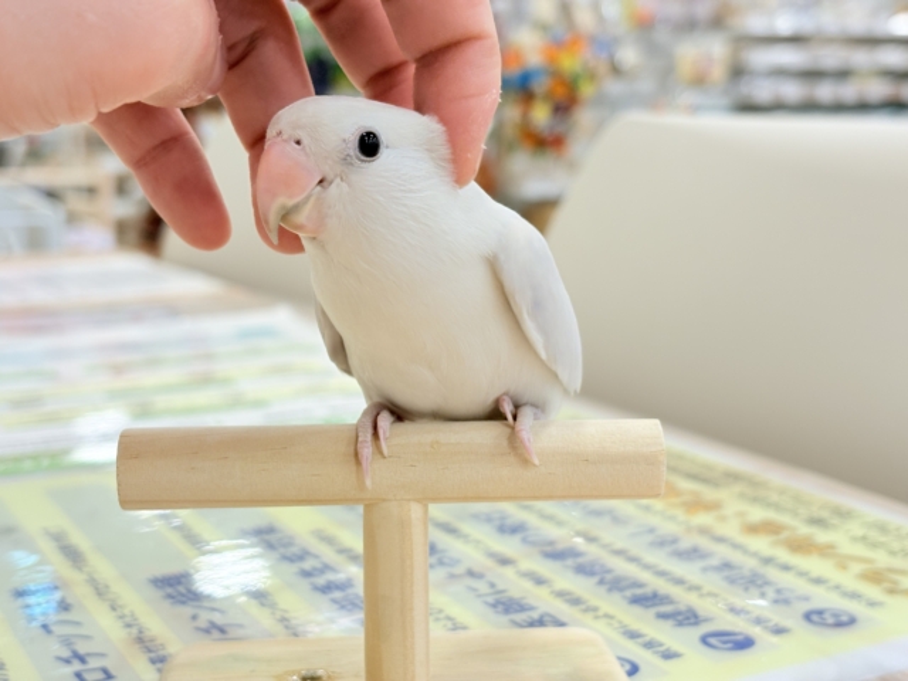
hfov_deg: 36.8
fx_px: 1364
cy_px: 340
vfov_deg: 28.0
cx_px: 454
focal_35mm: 52
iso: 80
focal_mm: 5.96
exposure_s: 1/100
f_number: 1.6
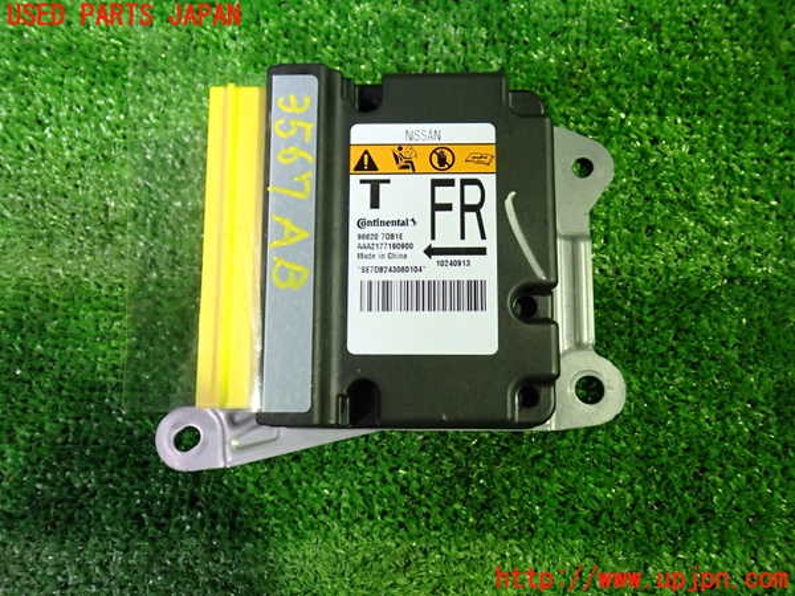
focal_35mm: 30
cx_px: 398
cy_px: 298
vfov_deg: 46.8
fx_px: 689
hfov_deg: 60.0
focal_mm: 5.4
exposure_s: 1/30
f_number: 2.3
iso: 500
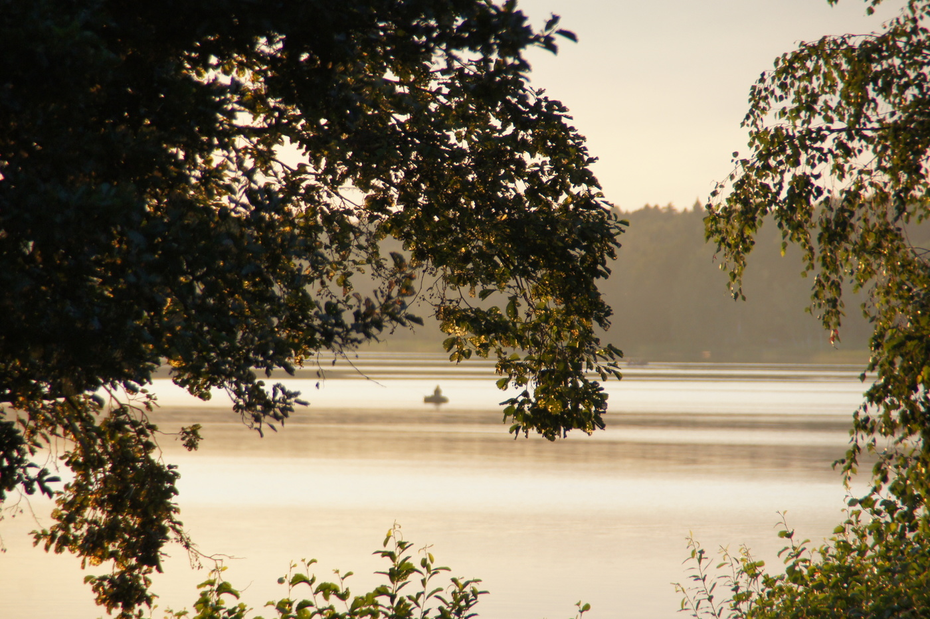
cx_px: 465
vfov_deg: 4.6
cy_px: 310
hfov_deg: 6.9
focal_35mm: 300
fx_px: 7746
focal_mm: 200
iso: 400
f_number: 6.3
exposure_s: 1/320
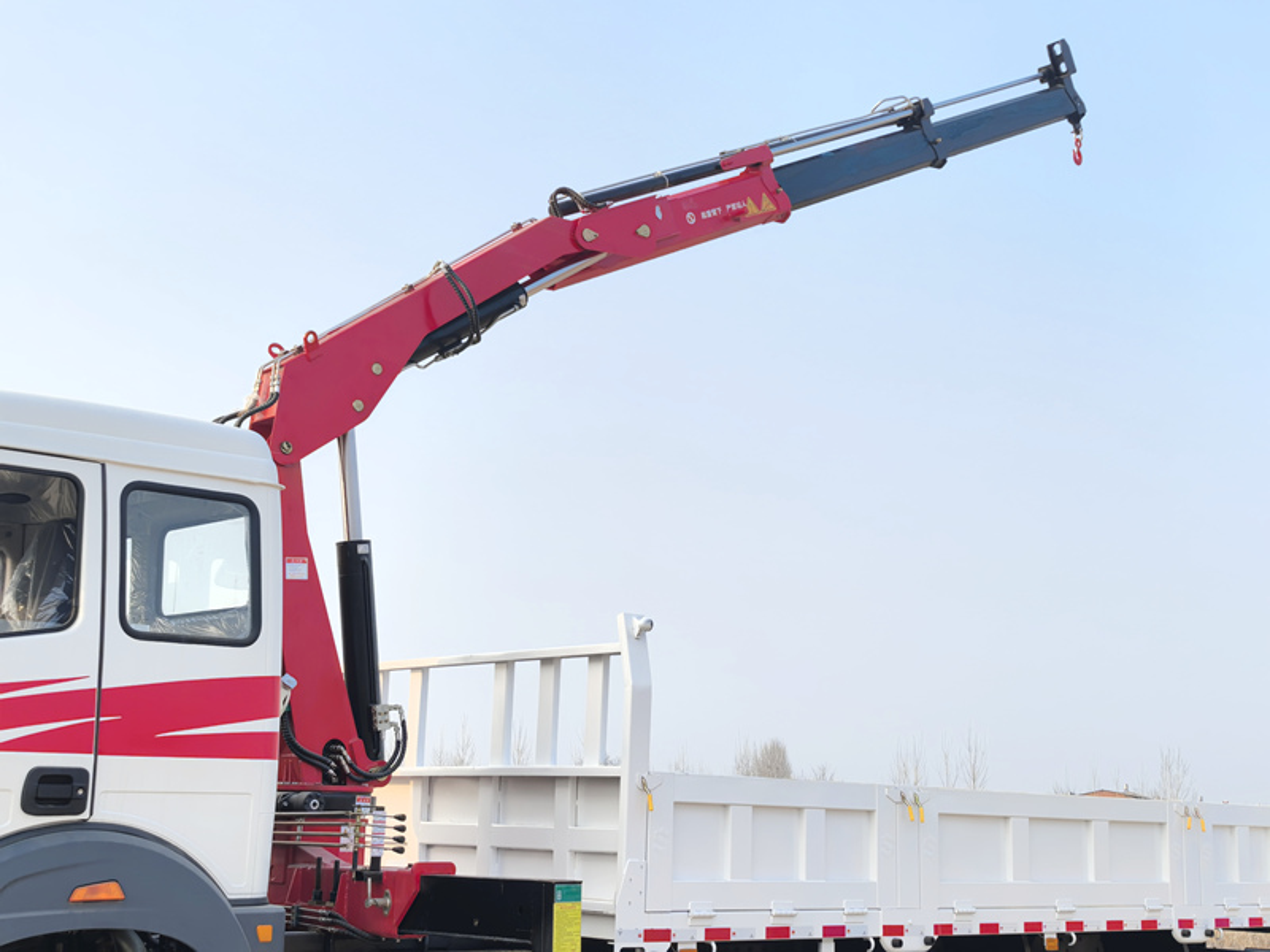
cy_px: 476
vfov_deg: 29.7
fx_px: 1798
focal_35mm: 49
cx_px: 635
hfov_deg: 38.9
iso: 50
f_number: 2
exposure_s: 1/634
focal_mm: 6.98
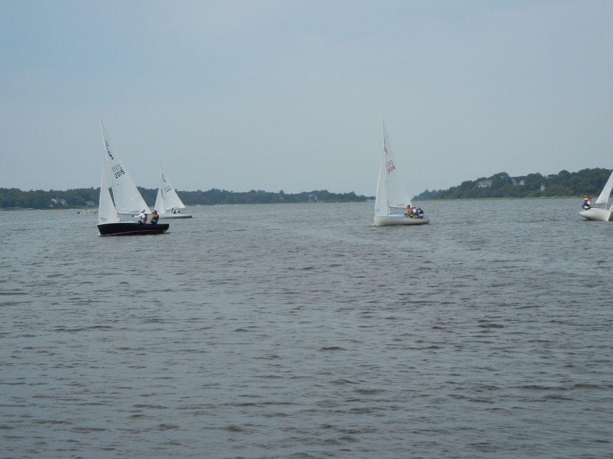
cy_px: 230
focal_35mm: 89
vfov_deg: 16.6
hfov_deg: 22.0
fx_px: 1576
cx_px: 306
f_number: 8.8
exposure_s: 1/347
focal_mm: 16
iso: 160
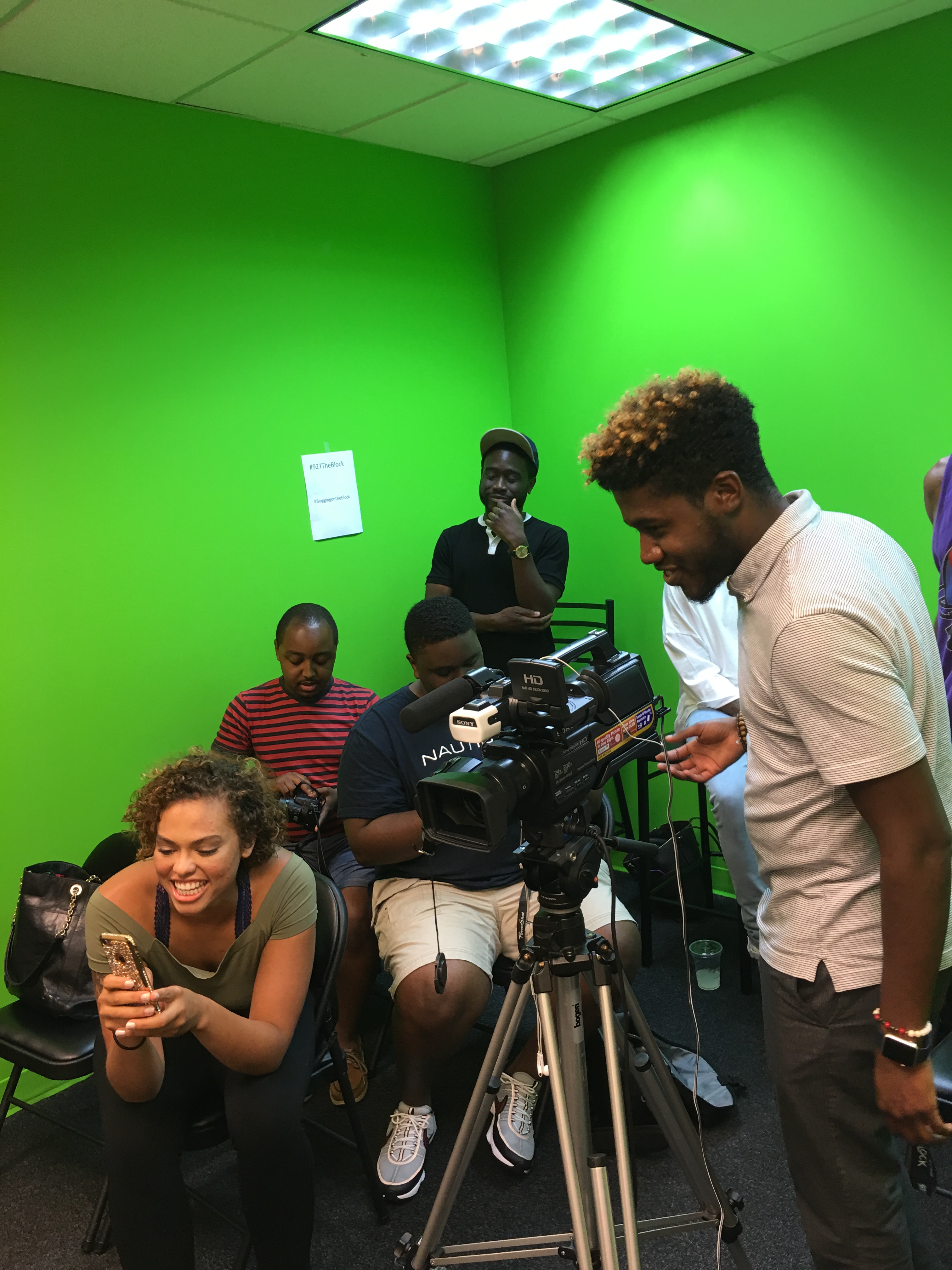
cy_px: 635
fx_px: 1063
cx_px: 476
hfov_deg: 48.2
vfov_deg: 61.7
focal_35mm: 29
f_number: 2.2
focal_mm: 4.15
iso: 32
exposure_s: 1/15
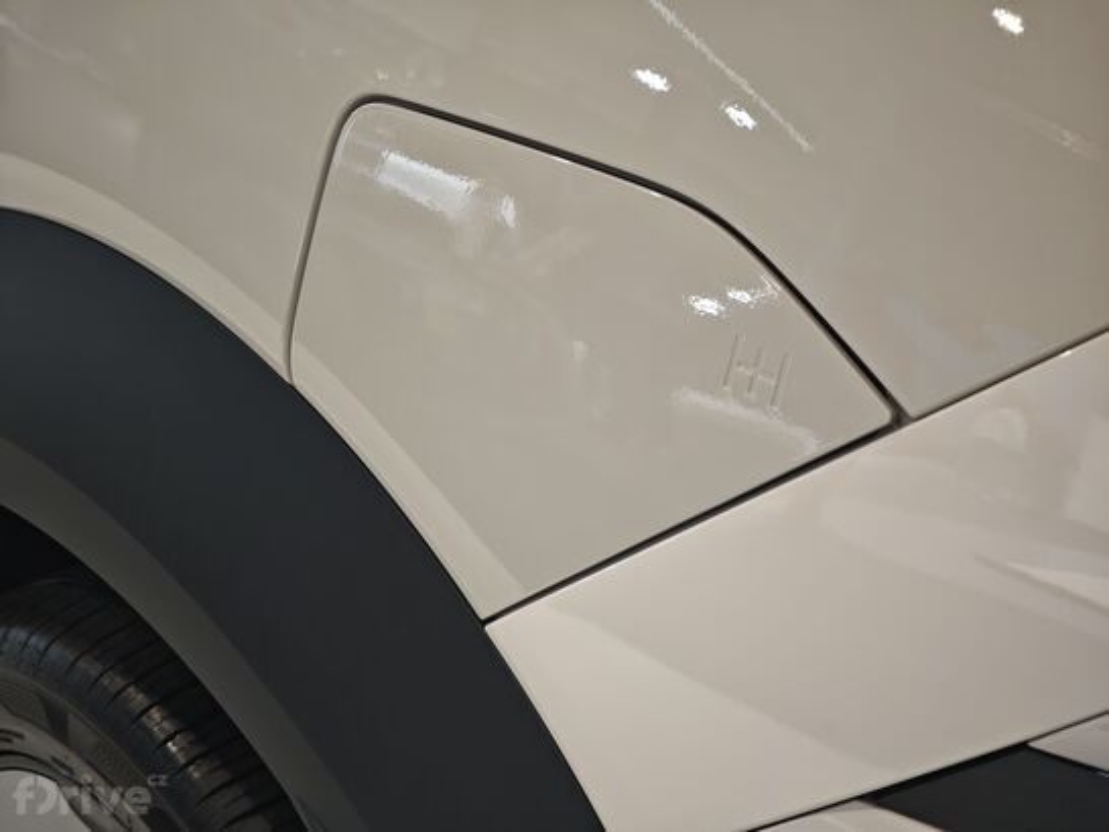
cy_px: 416
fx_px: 2244
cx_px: 554
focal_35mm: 70
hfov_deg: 27.8
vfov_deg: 21.0
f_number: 1.8
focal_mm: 11.5
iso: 500
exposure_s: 1/100
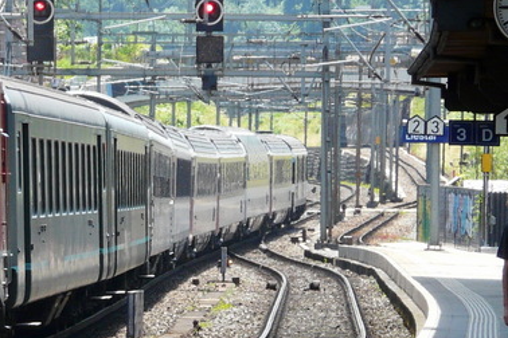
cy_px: 211
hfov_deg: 4.4
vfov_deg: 2.9
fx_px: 6646
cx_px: -145
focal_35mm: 471
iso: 100
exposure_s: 1/250
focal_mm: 28.1
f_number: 4.5
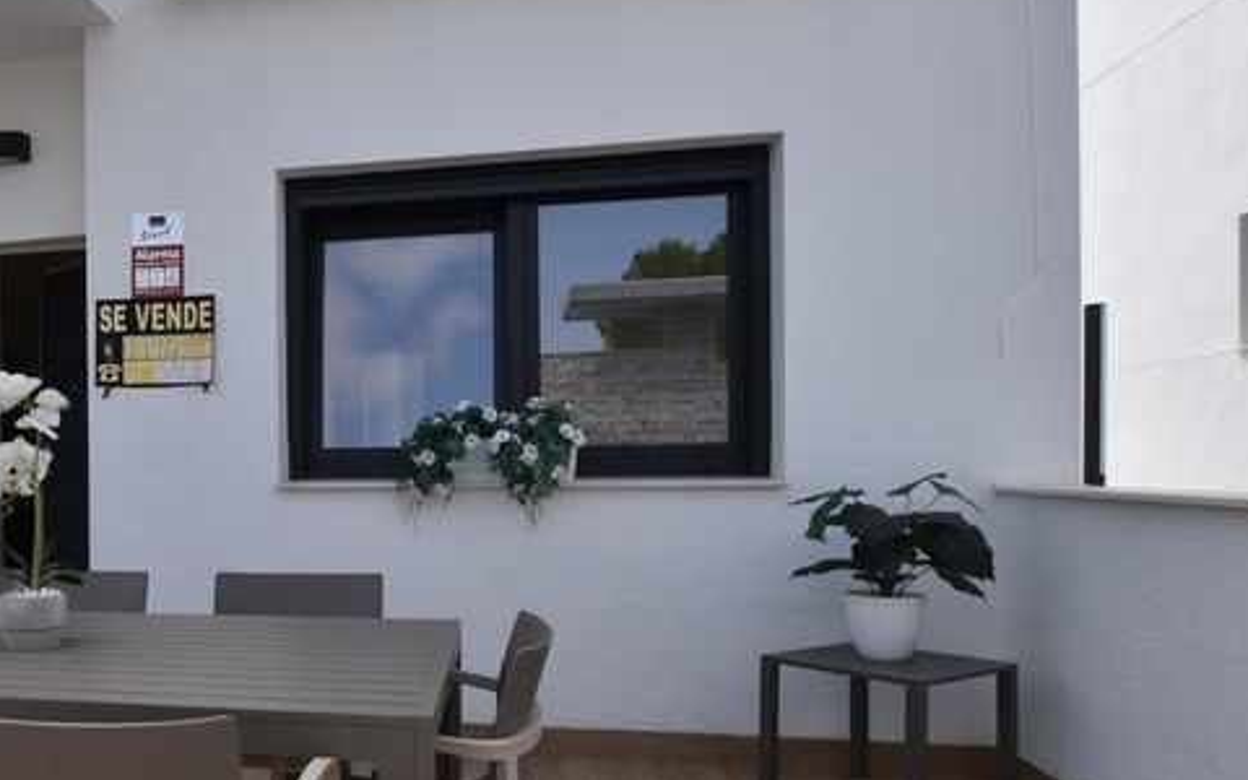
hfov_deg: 57.0
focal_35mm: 30
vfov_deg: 41.5
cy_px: 485
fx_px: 1020
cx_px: 207
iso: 200
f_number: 8
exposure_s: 1/500
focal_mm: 10
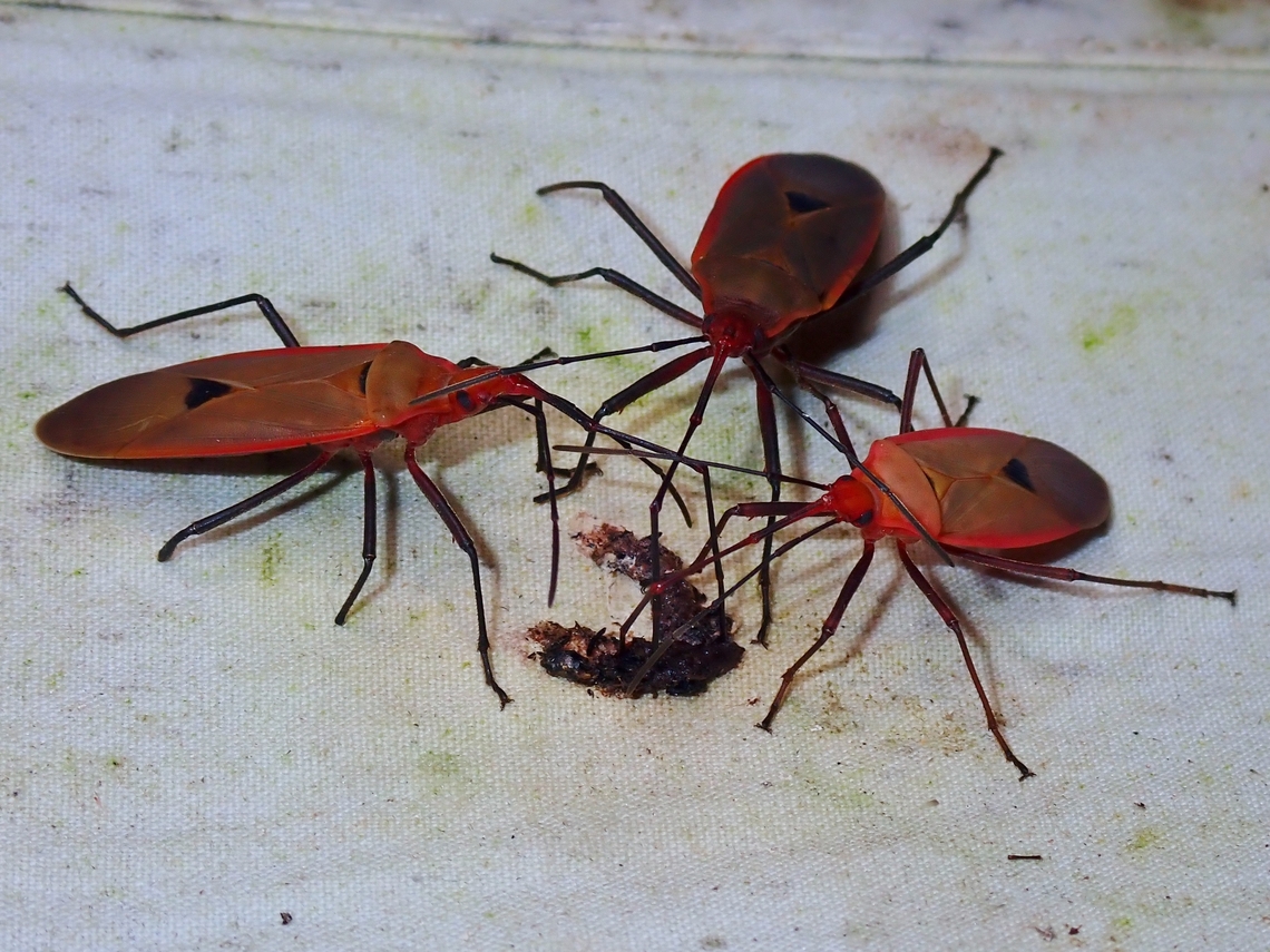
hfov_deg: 19.6
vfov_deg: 14.8
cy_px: 476
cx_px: 635
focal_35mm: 100
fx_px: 3669
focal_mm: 18
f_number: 6.3
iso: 160
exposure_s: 1/400
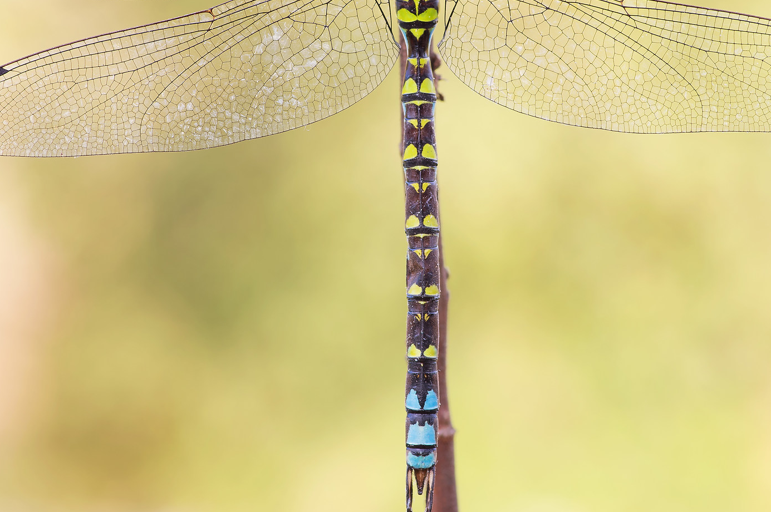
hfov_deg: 7.9
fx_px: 5562
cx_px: 440
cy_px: 129
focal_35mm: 260
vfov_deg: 5.3
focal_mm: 100
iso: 100
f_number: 11
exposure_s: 1/13
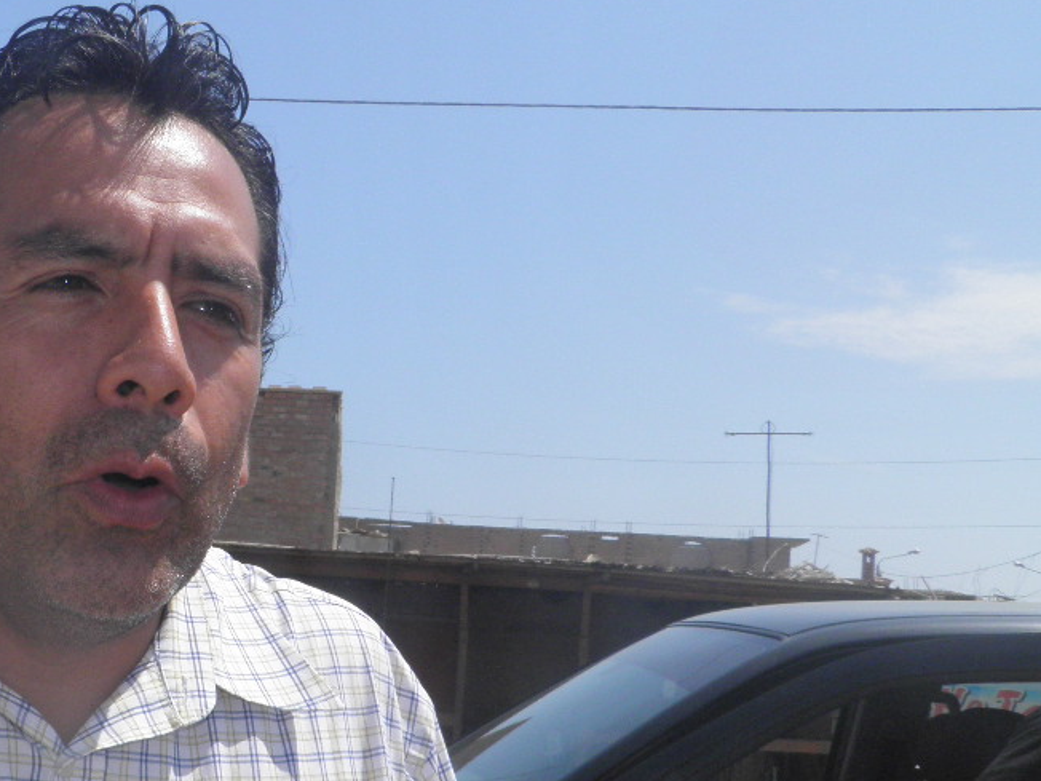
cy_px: 487
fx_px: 1654
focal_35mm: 55
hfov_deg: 33.1
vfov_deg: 26.5
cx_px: 97
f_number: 5.7
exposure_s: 1/640
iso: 100
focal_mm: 4.9
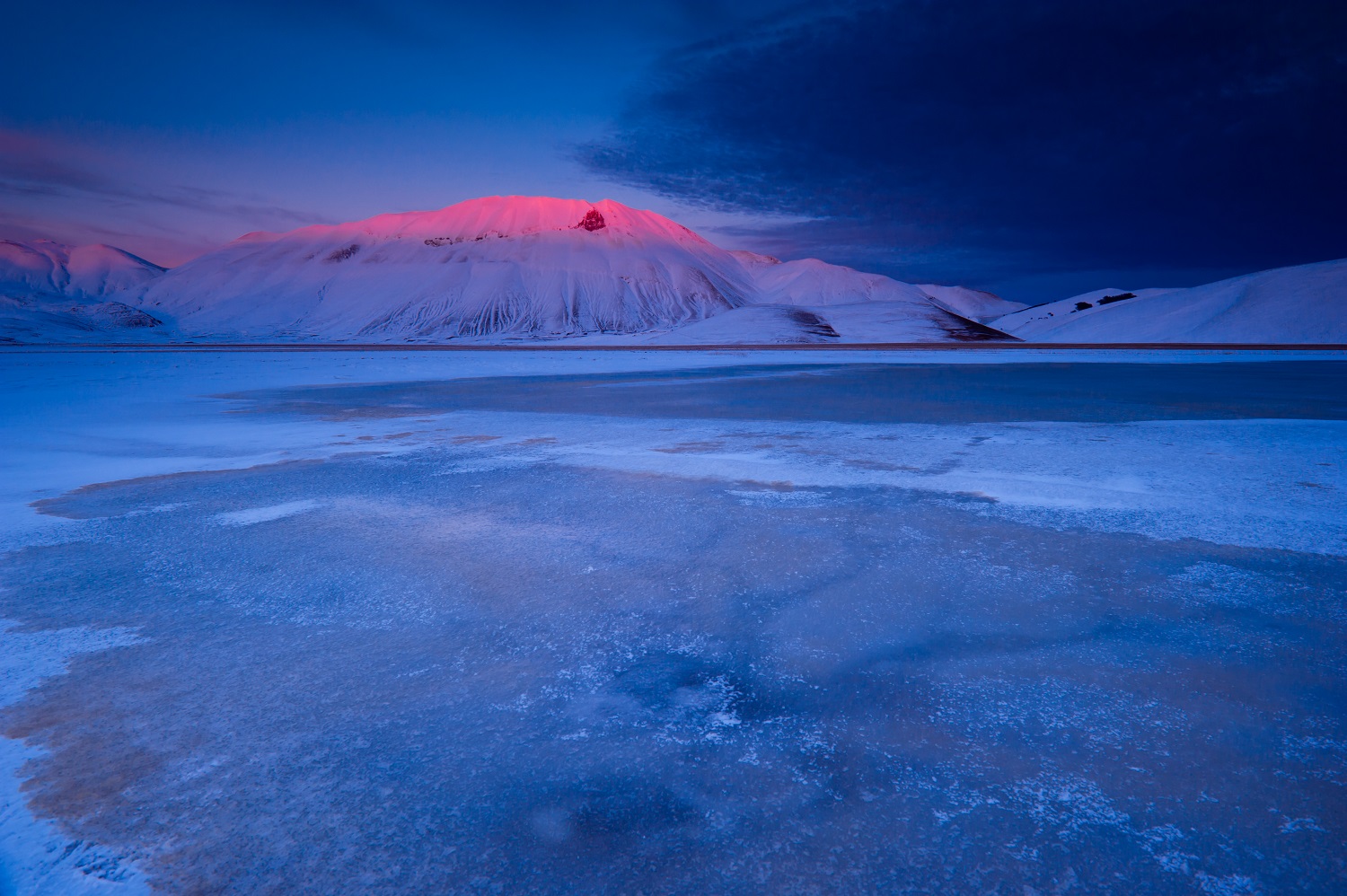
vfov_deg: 61.9
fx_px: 748
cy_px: 448
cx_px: 674
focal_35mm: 20
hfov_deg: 84.0
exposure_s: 1/8
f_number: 11
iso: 200
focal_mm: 20
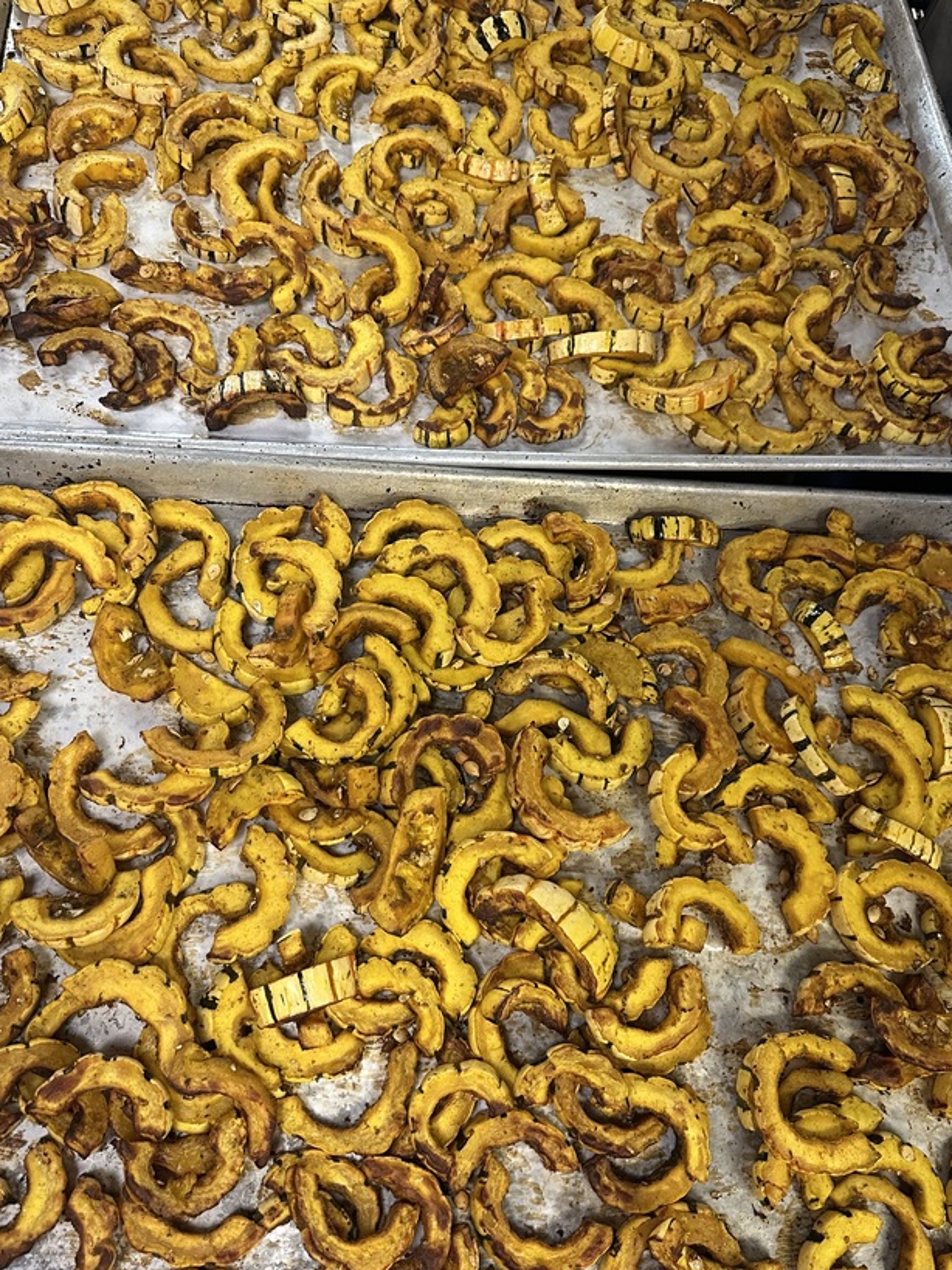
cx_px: 451
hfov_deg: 46.8
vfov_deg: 59.9
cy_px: 662
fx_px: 1100
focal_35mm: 30
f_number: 1.78
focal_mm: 6.86
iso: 250
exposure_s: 1/60
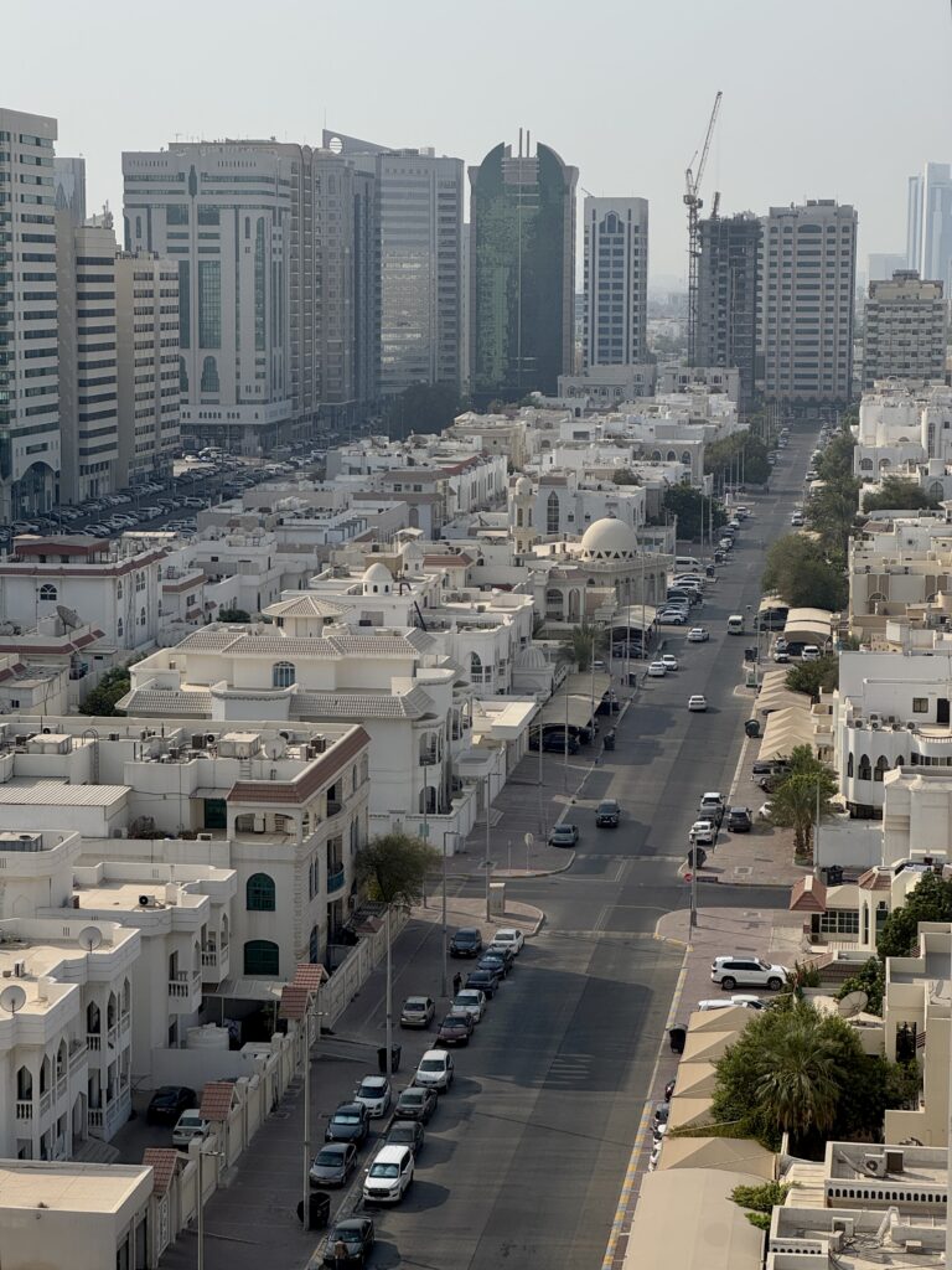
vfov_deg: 25.3
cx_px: 476
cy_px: 635
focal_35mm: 77
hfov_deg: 19.1
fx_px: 2824
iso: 25
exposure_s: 1/708
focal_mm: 9
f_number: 2.8
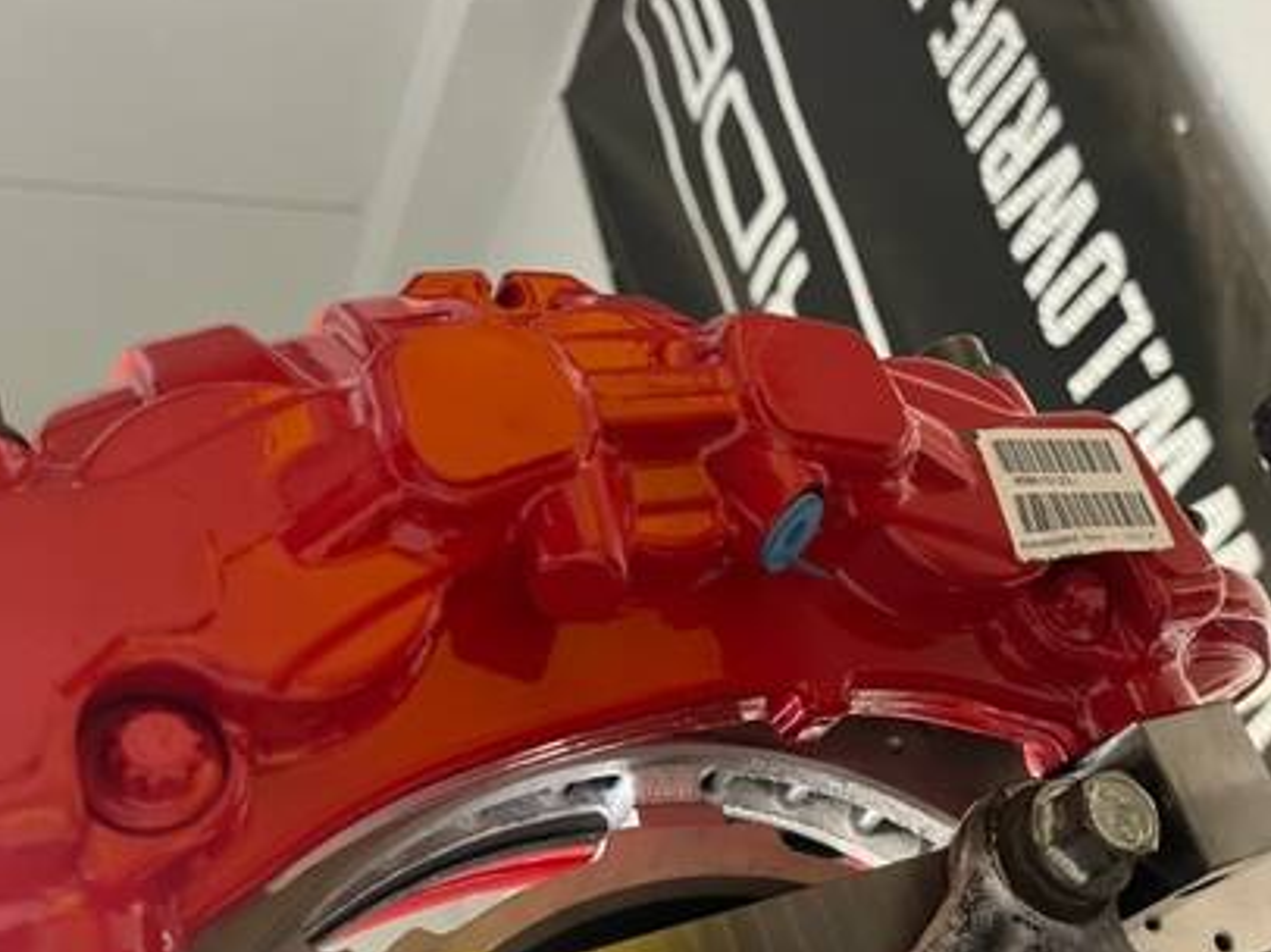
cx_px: 873
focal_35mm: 41
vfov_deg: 35.1
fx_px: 1505
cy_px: 529
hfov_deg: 44.9
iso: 500
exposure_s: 1/33
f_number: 1.6
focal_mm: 5.1
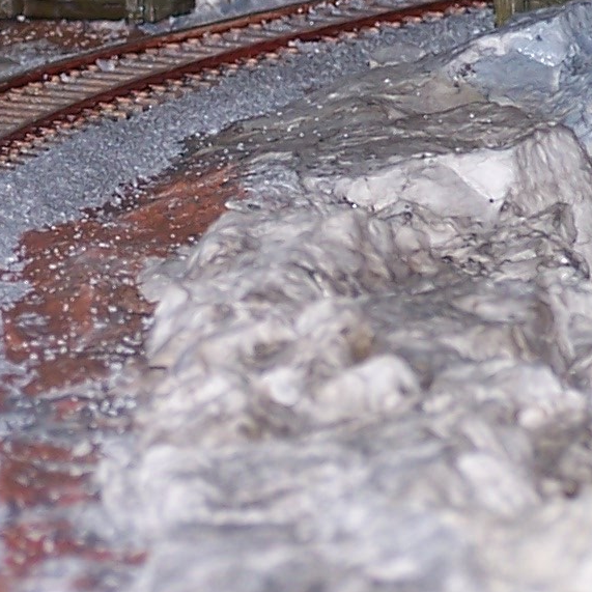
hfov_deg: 3.5
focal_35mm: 496
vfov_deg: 3.5
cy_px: 153
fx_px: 9597
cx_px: -145
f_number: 3.2
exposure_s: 1/90
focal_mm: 23.1
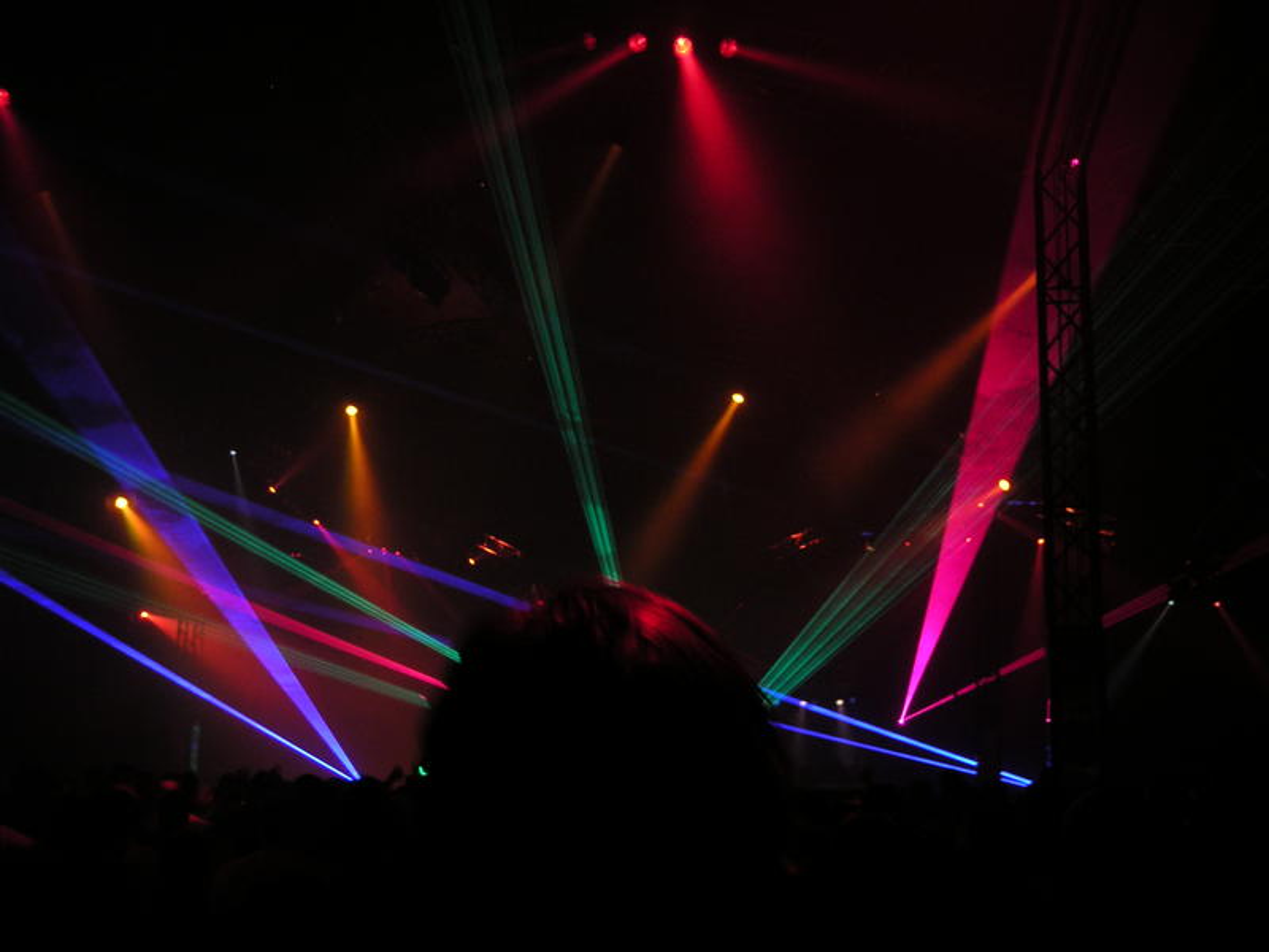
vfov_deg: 36.0
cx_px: 634
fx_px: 1466
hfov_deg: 46.8
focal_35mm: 40
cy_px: 476
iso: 100
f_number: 2.8
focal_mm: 6.3
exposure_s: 1/10
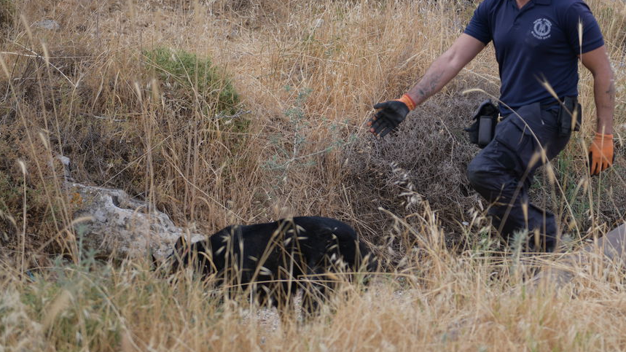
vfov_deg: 12.2
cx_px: 426
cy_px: 140
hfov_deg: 21.5
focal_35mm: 99
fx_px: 1643
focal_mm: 58
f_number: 2.8
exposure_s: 1/1000
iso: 110
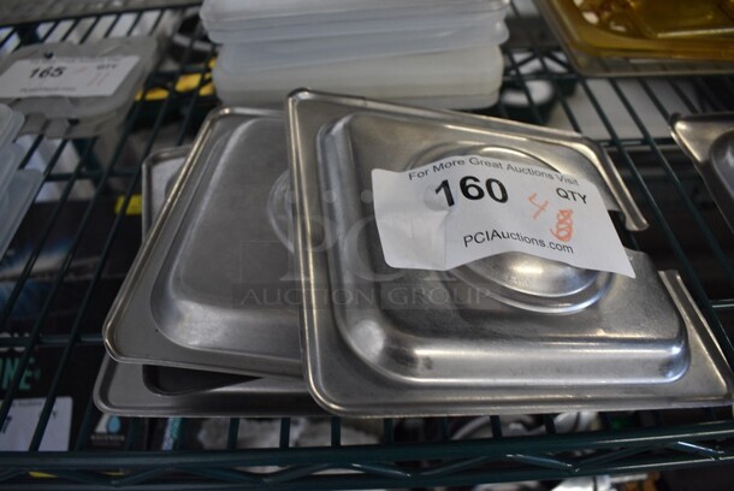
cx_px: 367
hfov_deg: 67.3
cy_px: 246
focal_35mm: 27
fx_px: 551
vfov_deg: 48.0
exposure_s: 1/60
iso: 800
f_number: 5.6
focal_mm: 18
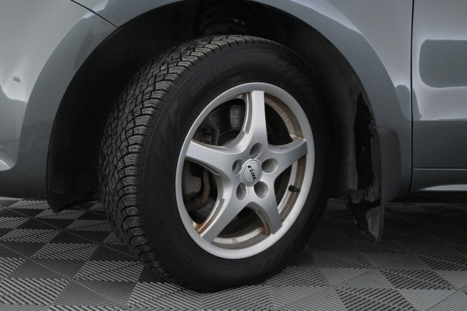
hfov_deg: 49.6
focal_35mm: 39
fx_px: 506
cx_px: 234
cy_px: 156
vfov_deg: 34.2
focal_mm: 26
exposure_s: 1/100
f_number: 5
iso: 2500
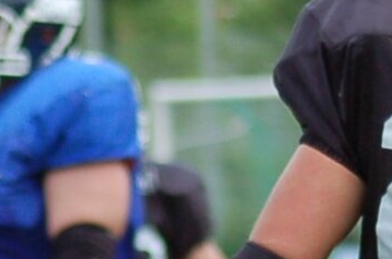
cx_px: 526
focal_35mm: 1013
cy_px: 145
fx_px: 11006
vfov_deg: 1.4
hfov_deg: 2.0
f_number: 4.2
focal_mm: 110
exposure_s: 1/1000
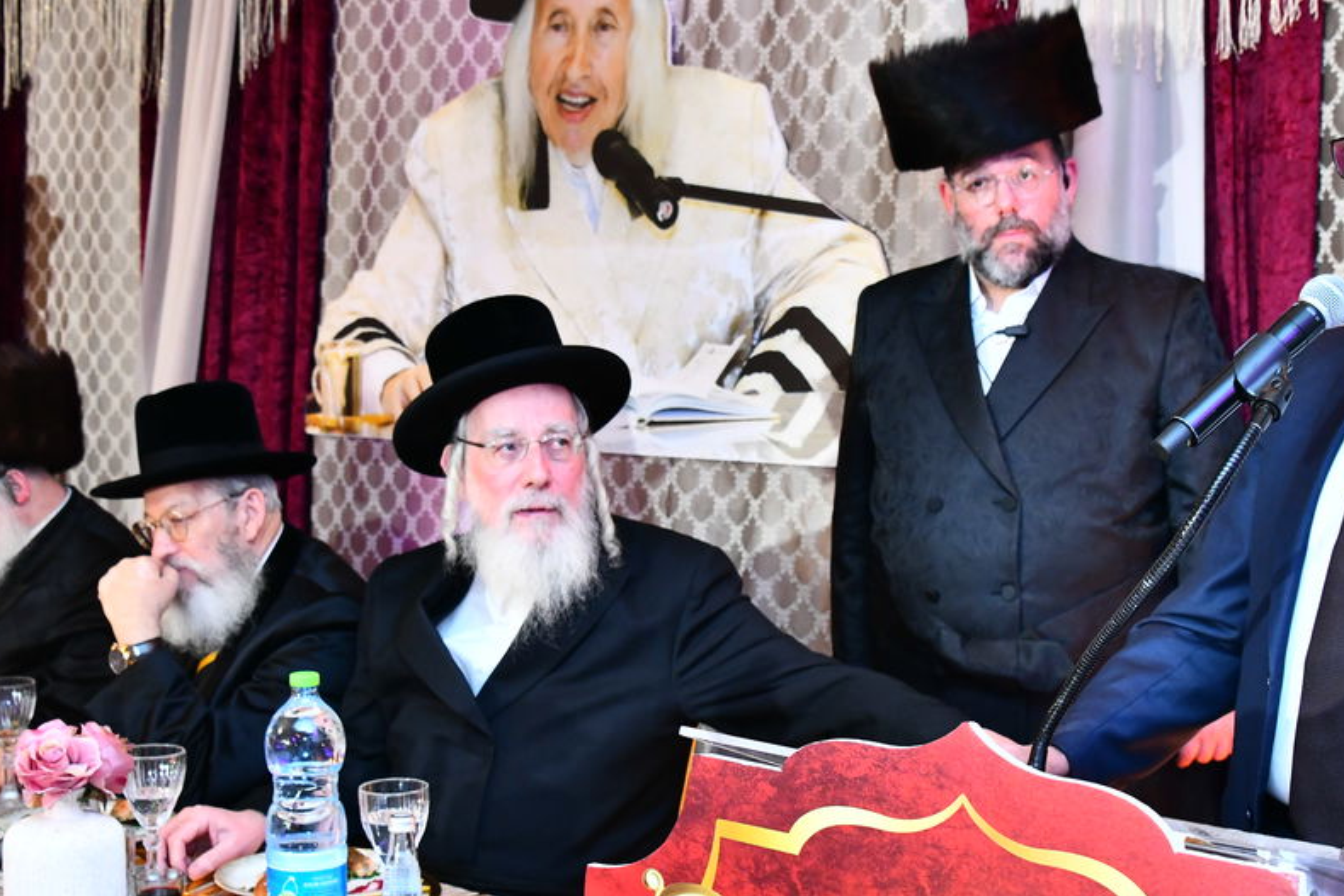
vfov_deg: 21.9
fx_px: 2315
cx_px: 747
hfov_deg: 32.3
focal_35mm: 62
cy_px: 411
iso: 2000
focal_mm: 35
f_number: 5
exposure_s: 1/100
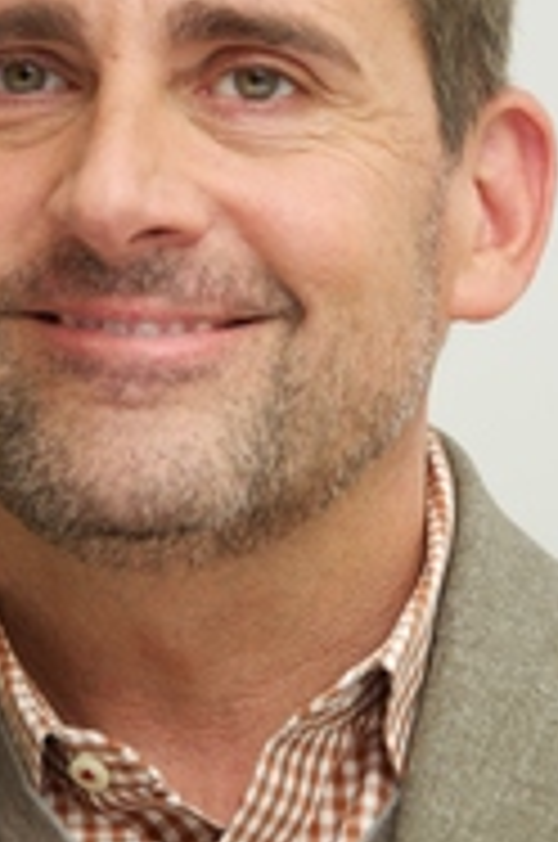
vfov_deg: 4.2
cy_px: 347
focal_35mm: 492
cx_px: 198
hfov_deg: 2.8
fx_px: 11481
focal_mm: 230
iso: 500
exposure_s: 1/60
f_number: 5.6
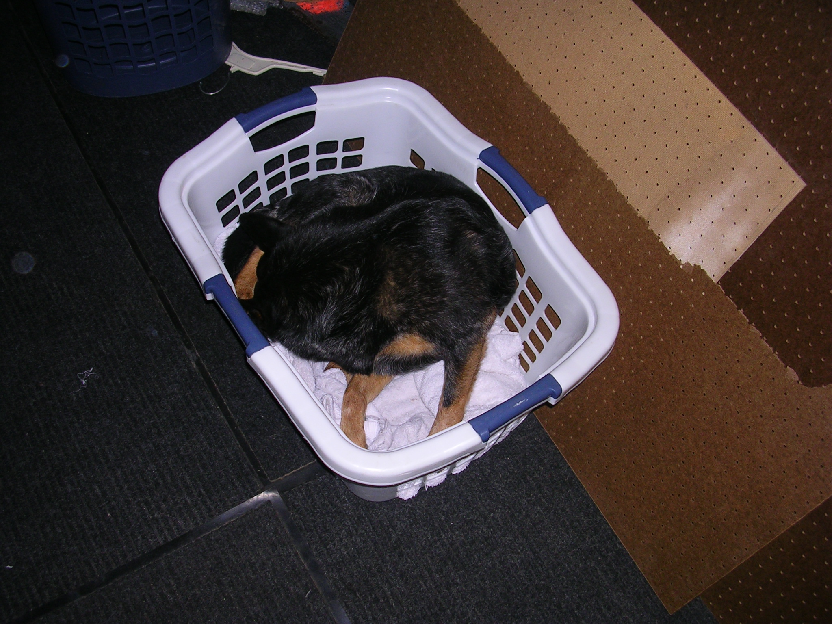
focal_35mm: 38
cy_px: 312
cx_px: 416
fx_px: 913
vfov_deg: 37.7
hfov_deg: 49.0
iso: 50
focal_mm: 5.8
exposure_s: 1/60.1
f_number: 2.8
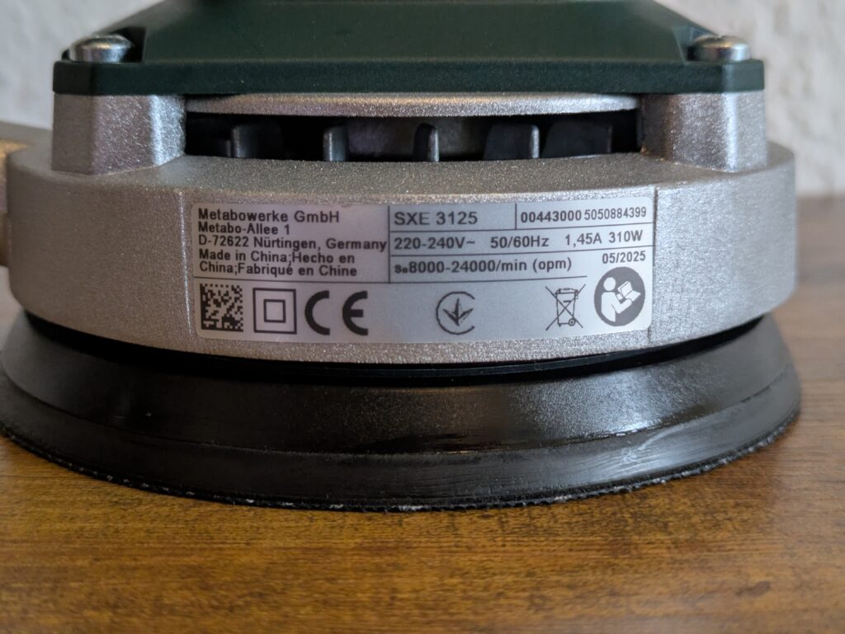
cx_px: 422
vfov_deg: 28.6
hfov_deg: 37.5
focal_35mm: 51
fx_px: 1246
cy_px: 317
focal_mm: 5.43
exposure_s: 1/25
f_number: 1.89
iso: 265
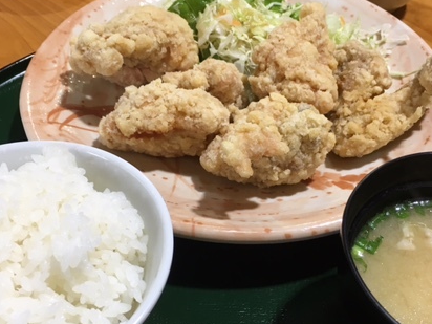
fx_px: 562
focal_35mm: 45
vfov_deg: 32.2
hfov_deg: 42.1
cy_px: 171
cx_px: 229
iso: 25
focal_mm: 4.15
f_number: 2.2
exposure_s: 1/30
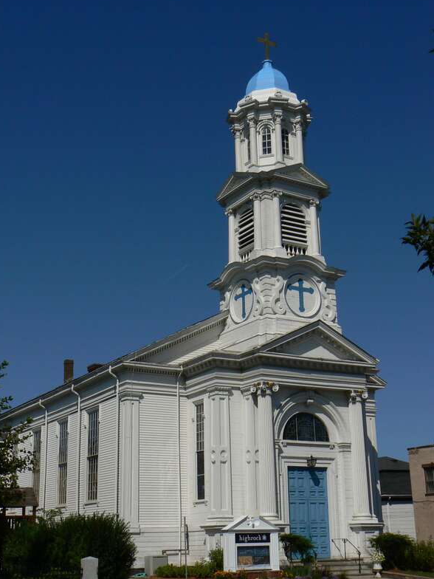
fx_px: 836
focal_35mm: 50
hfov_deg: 29.1
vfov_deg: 38.2
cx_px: 213
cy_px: 284
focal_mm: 8.2
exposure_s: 1/1000
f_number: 8
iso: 100
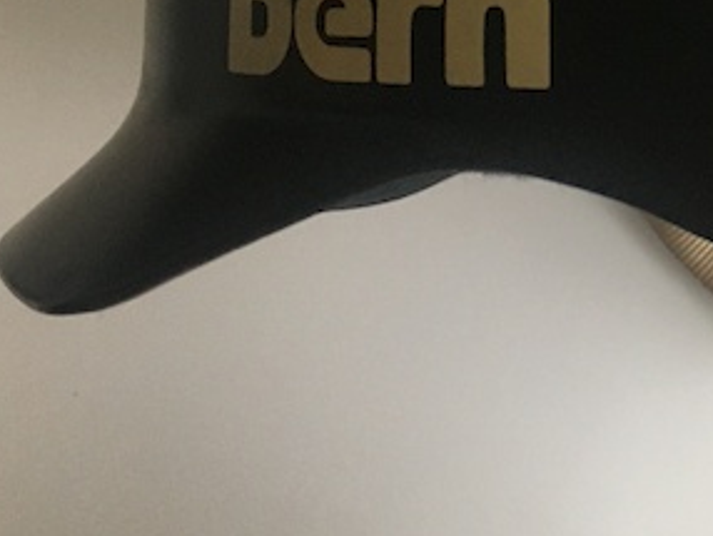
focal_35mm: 81
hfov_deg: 21.8
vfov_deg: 17.6
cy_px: -67
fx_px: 1670
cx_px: 922
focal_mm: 4.15
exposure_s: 1/30
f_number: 2.2
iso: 125
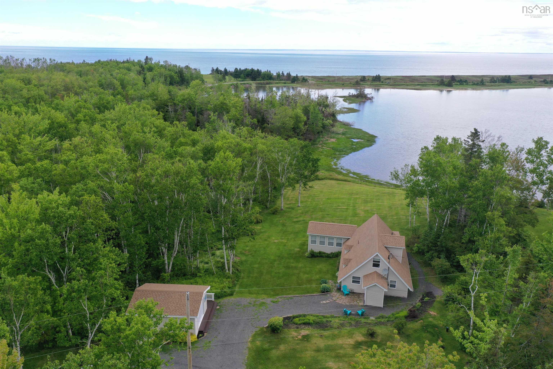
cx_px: 276
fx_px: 430
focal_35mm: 28
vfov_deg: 46.4
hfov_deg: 65.5
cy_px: 184
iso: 100
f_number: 5
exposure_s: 1/240
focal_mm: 10.26
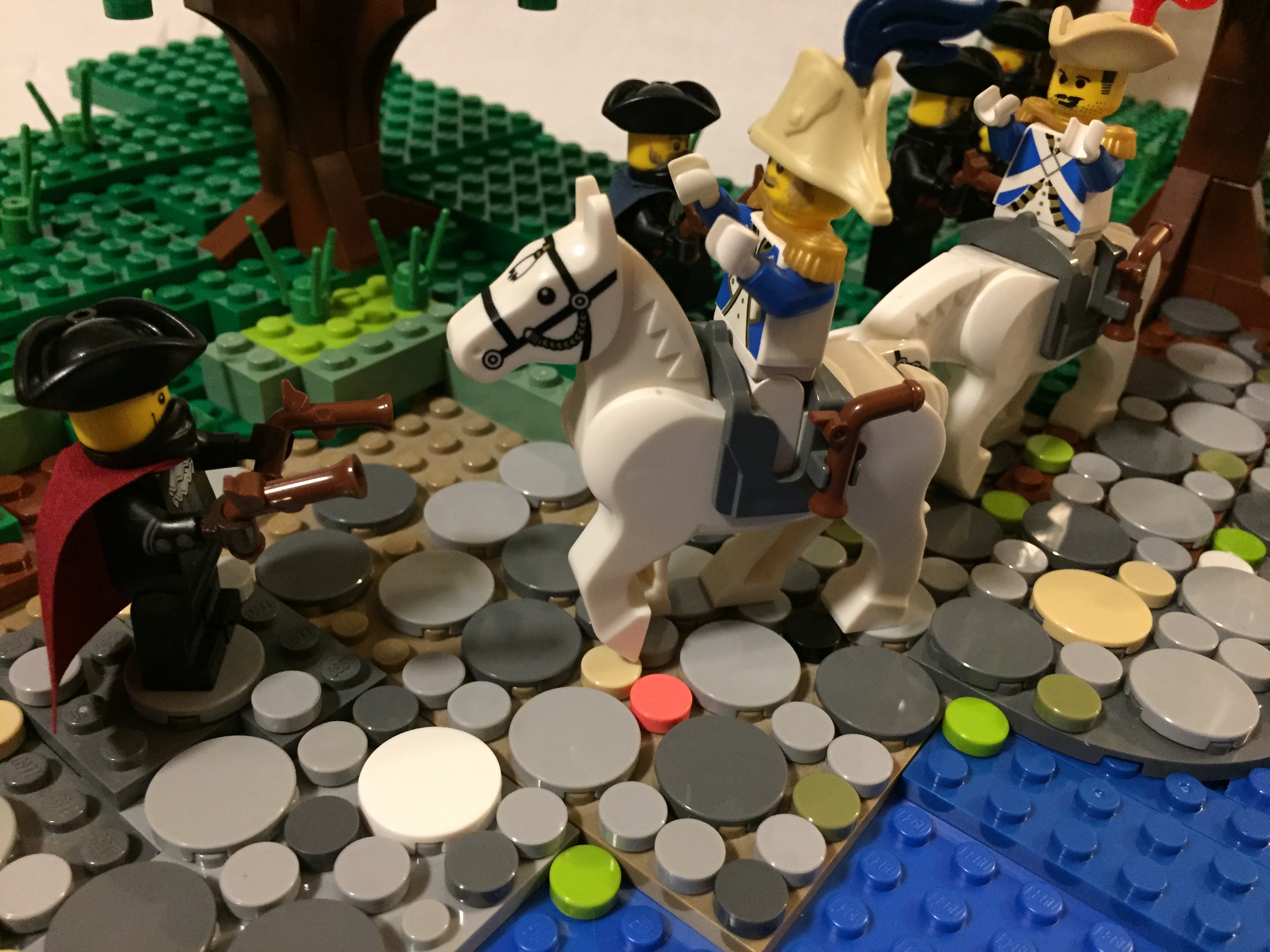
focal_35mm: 29
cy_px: 476
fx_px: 1064
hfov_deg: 61.7
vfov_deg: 48.2
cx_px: 635
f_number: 2.2
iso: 250
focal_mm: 4.15
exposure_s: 1/15
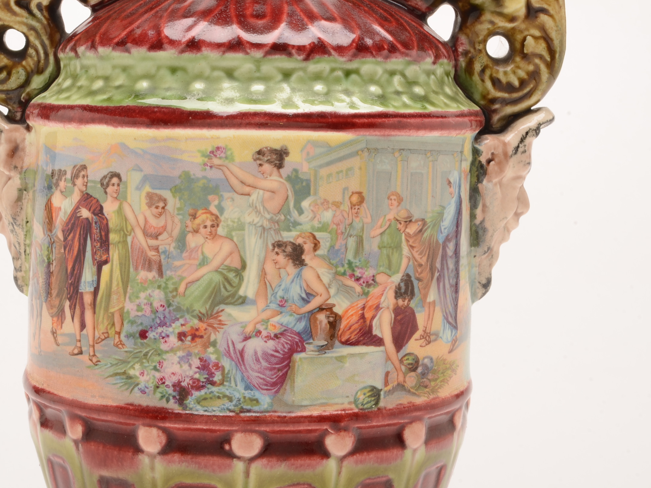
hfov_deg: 21.6
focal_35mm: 91
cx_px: 293
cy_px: 246
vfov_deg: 16.3
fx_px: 1703
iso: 100
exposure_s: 1/160
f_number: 25
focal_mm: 55
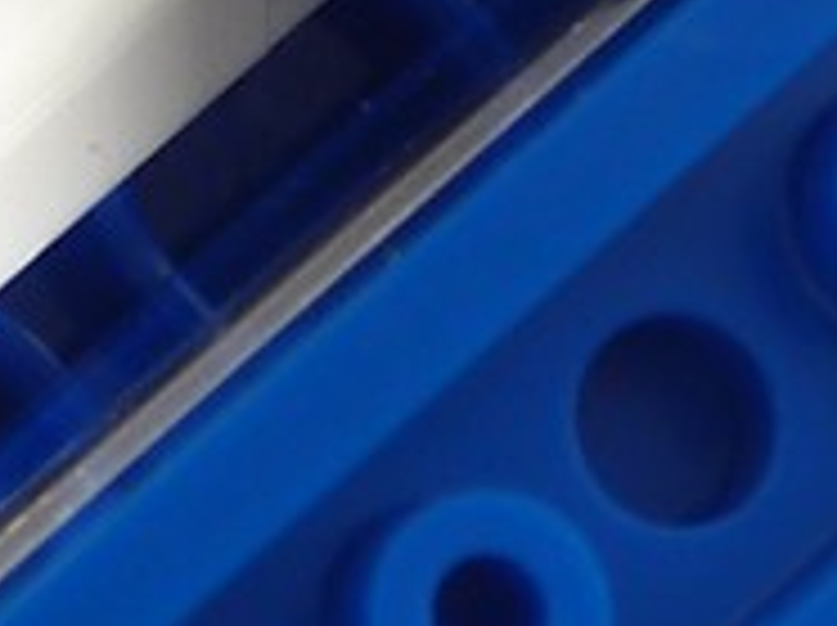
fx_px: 9104
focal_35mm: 377
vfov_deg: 3.9
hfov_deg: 5.2
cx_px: 1204
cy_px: 1513
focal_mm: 10.2
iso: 80
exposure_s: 4
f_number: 4.5
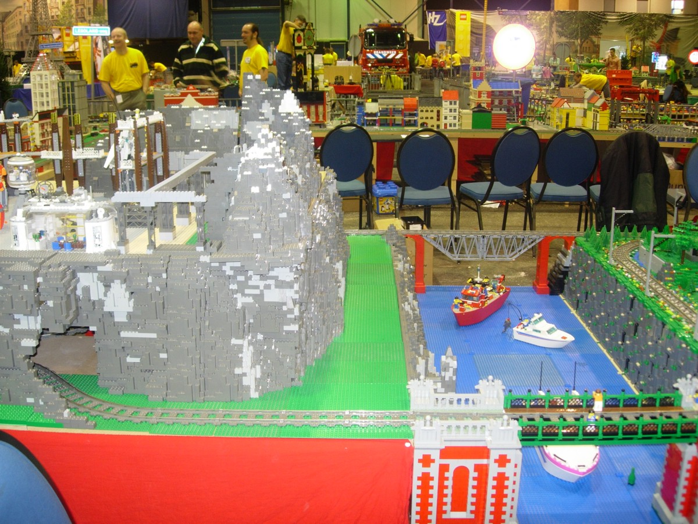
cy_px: 262
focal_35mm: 38
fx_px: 766
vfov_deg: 37.7
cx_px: 349
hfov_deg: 49.0
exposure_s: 1/6.3
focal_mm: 7.8
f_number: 2.8
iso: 79
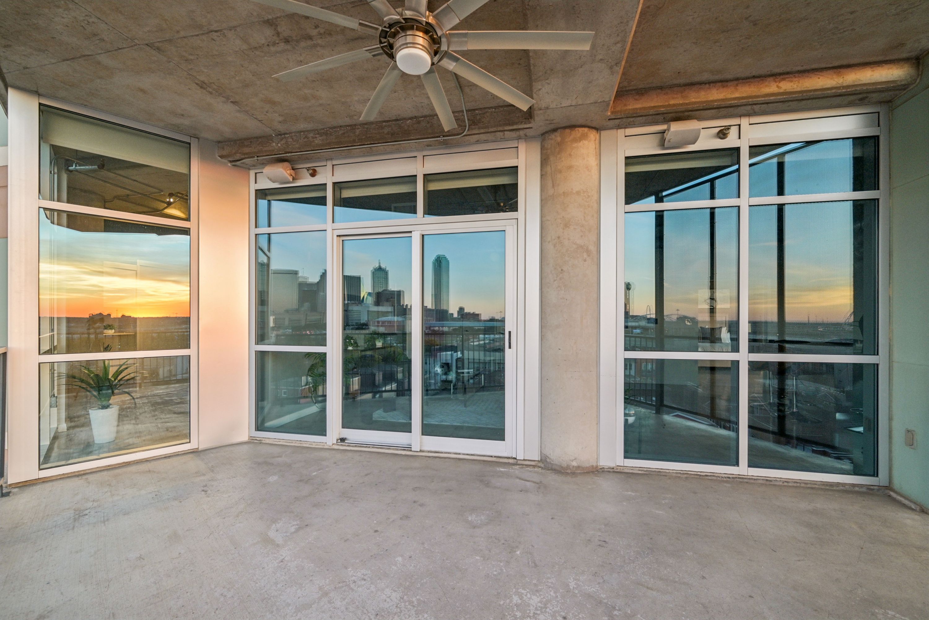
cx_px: 464
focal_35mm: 15
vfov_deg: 77.4
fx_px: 387
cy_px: 310
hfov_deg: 100.4
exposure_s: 1/25
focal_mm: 15
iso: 400
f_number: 8
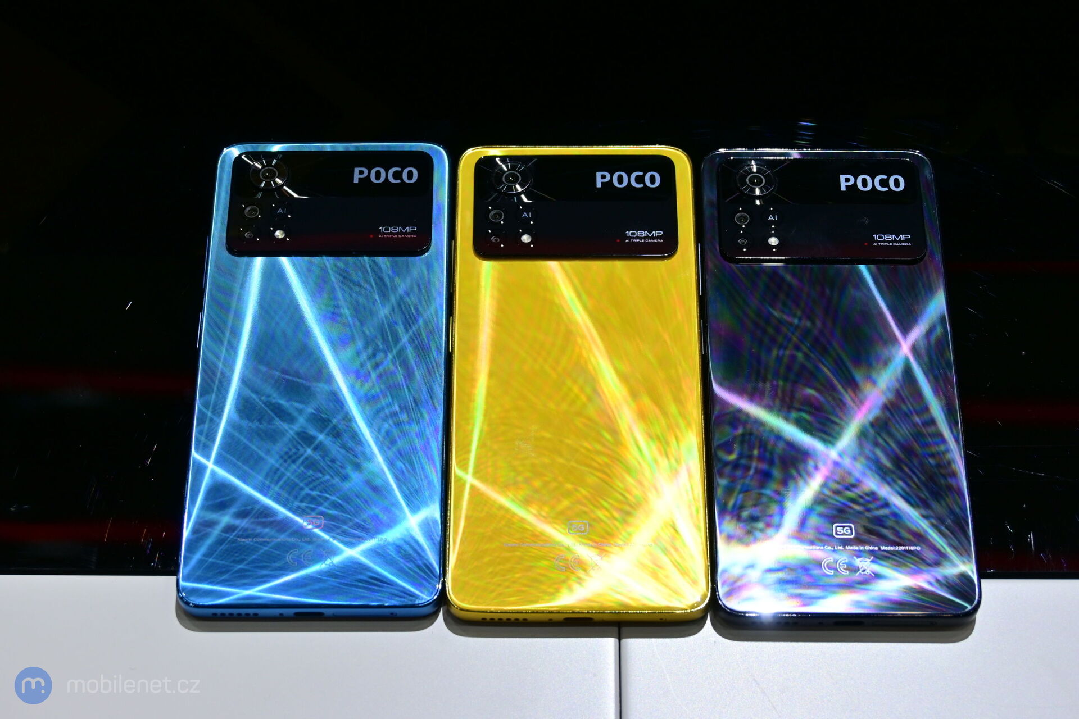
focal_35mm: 66
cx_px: 540
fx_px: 1978
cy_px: 360
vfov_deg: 20.6
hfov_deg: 30.5
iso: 250
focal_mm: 44
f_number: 6.3
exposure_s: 1/160
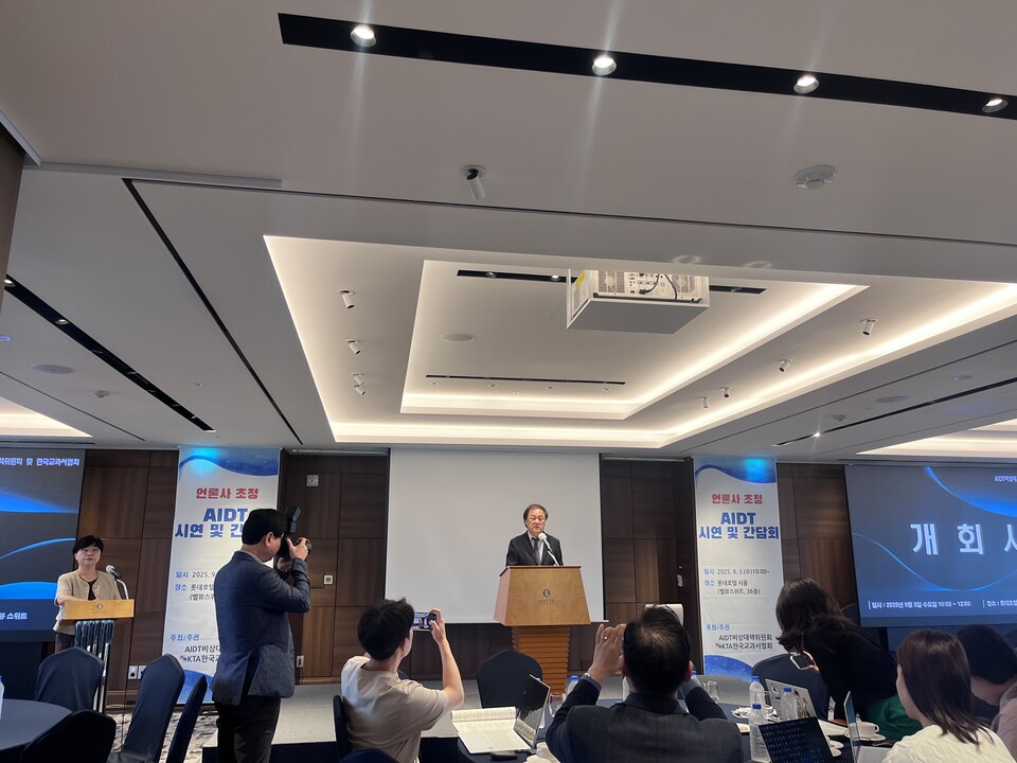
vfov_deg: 53.1
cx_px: 508
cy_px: 382
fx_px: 764
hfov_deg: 67.3
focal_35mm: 26
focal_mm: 5.1
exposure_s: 1/90
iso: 125
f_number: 1.6
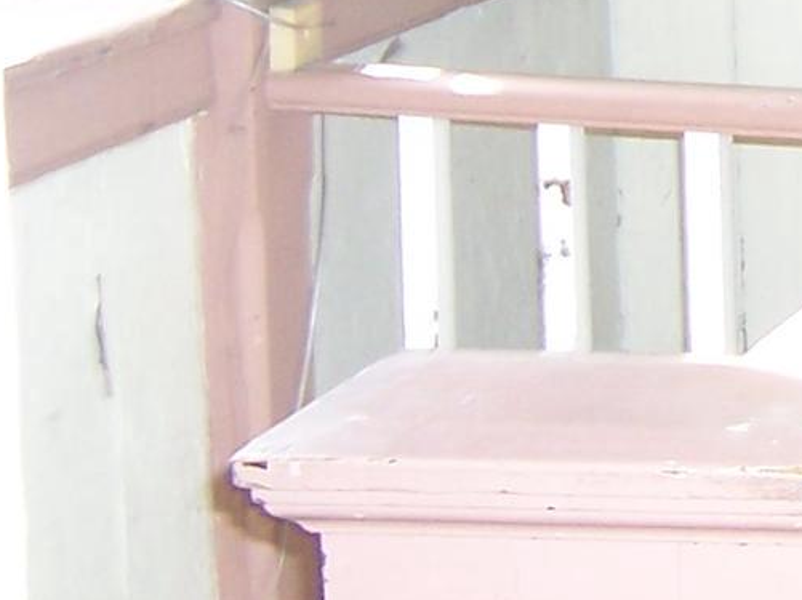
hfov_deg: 12.9
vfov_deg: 10.8
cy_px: -123
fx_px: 3125
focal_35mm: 135
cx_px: 1542
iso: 140
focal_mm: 5.5
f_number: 2.8
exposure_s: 1/60
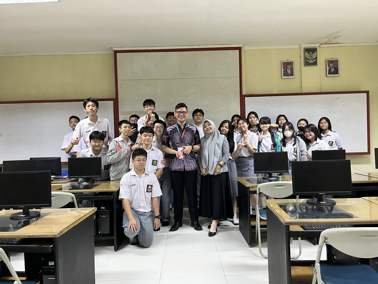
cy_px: 142
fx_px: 284
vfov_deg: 53.1
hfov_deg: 67.3
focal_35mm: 26
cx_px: 189
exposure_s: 1/50
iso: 320
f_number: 1.6
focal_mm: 5.1
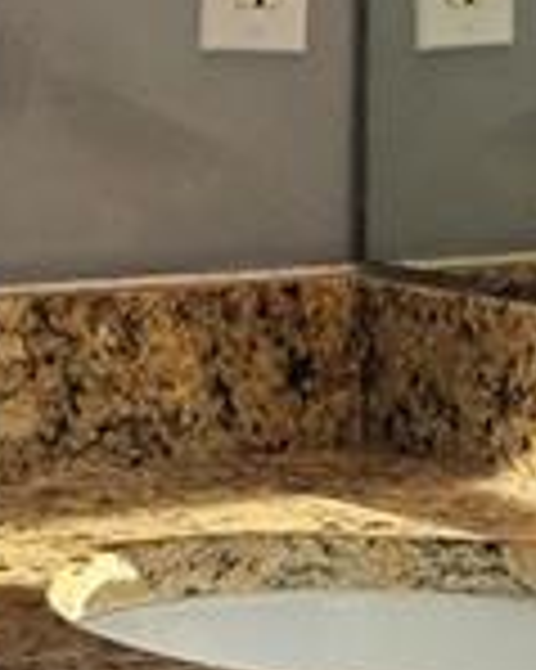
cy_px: 297
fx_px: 3593
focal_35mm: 181
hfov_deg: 8.5
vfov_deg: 10.7
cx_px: 374
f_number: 1.7
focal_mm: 6.3
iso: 32
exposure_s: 1/120
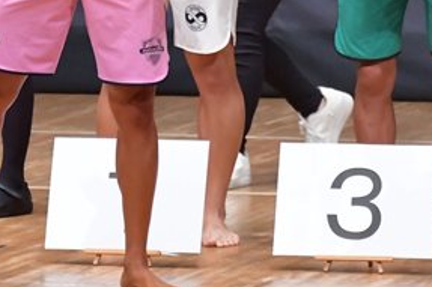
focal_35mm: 729
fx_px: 8743
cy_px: -50
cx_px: 38
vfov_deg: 1.9
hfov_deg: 2.8
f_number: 5.6
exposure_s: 1/400
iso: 8000
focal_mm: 180
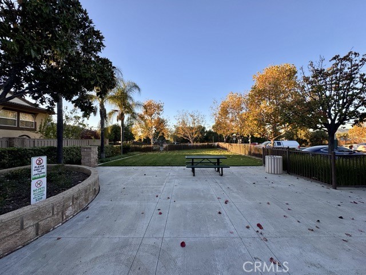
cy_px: 138
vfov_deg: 85.7
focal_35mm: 14
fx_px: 148
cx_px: 183
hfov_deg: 102.1
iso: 40
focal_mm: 2.22
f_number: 2.2
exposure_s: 1/390
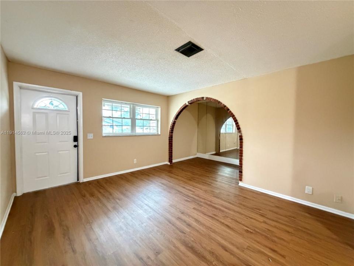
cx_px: 177
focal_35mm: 14
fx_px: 143
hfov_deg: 102.1
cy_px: 133
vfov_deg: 85.7
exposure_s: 1/30
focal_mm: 2.22
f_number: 2.2
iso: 1600
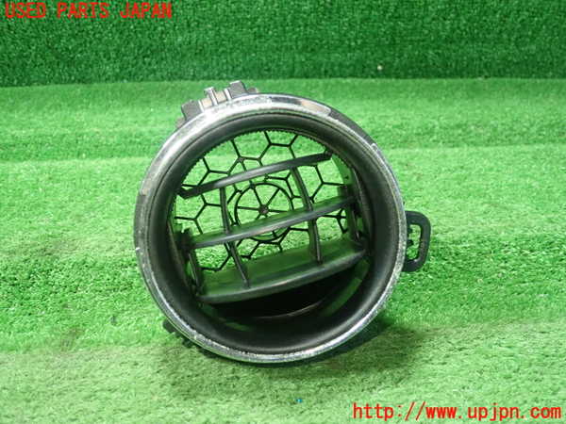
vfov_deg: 46.8
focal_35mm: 30
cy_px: 212
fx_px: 491
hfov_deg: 60.0
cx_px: 283
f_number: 2.3
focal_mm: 5.5
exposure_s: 1/125
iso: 800
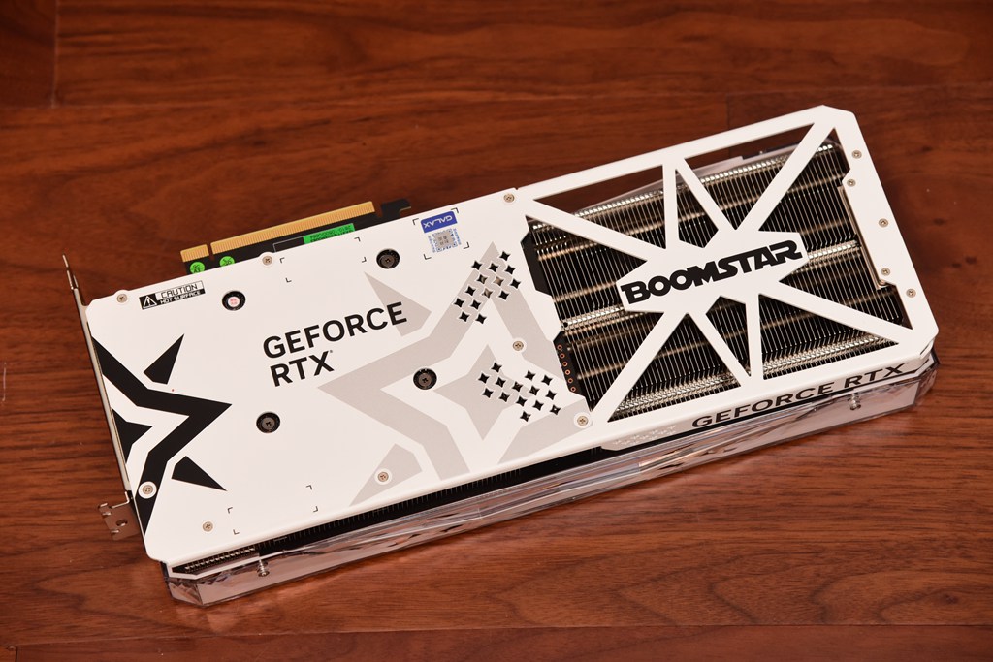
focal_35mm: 120
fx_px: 3310
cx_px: 496
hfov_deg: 17.1
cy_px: 331
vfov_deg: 11.4
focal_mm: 120
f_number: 5.6
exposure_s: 1/60
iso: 1600
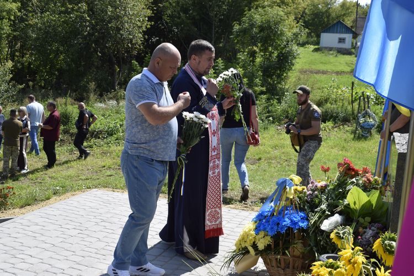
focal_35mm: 45
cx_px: 207
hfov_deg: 43.6
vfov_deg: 29.9
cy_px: 138
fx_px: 518
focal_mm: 30
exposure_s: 1/320
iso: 200
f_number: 9
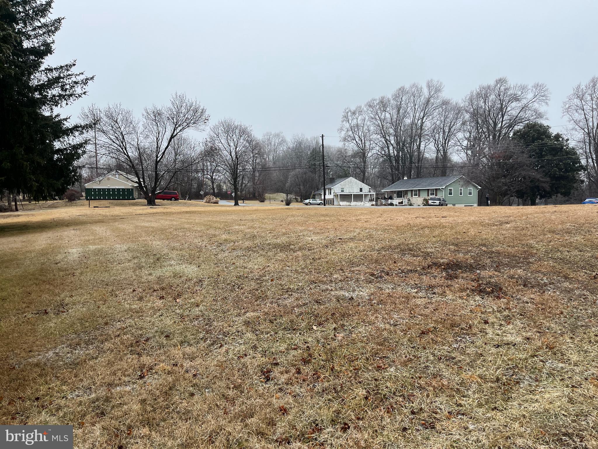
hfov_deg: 67.3
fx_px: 449
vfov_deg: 53.1
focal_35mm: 26
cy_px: 224
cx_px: 299
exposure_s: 1/1186
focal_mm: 5.1
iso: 50
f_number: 1.6
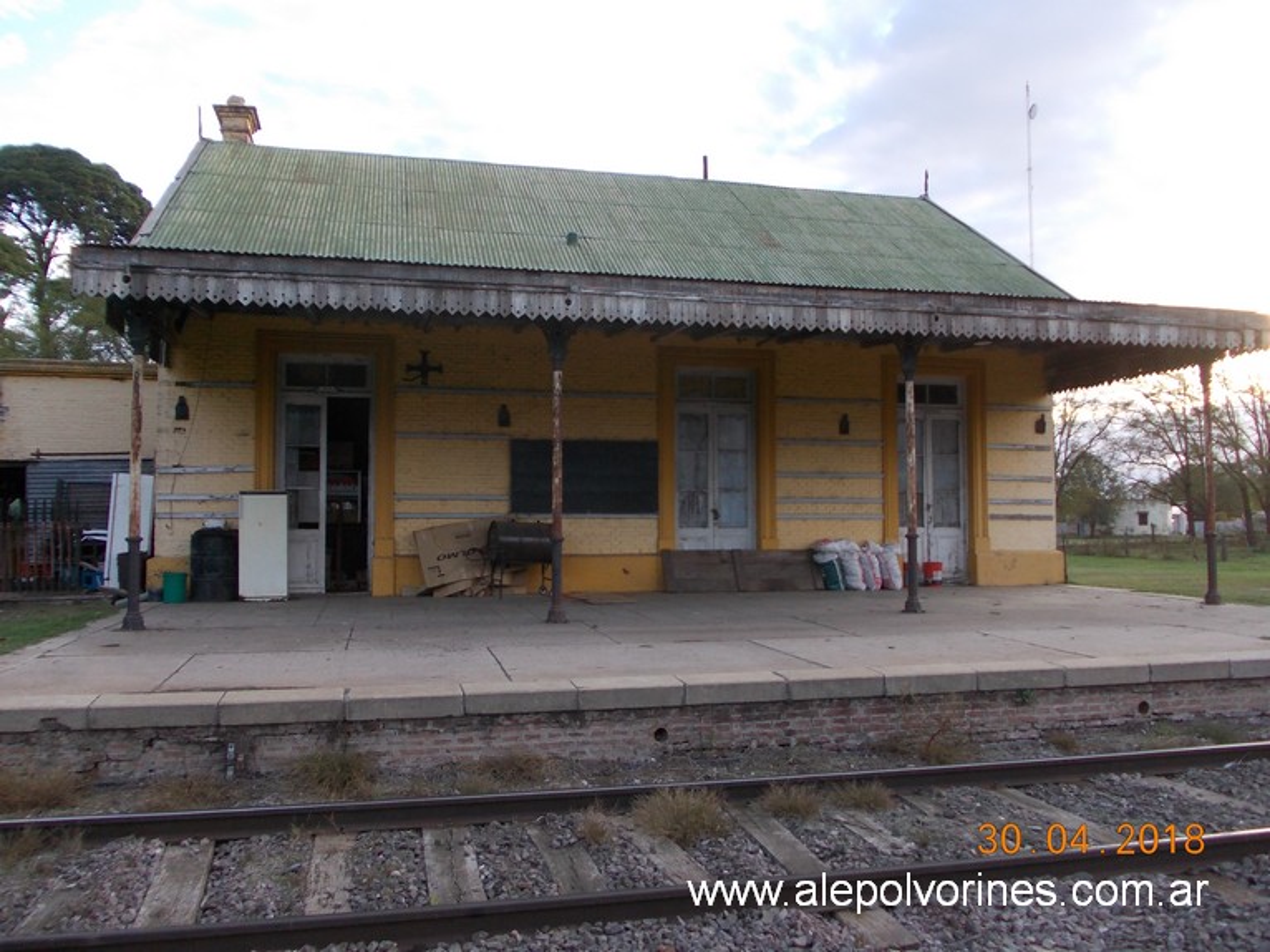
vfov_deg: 49.7
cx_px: 635
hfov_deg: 63.5
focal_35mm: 28
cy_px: 476
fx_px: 1027
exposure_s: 1/100
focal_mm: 4
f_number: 2.7
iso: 80
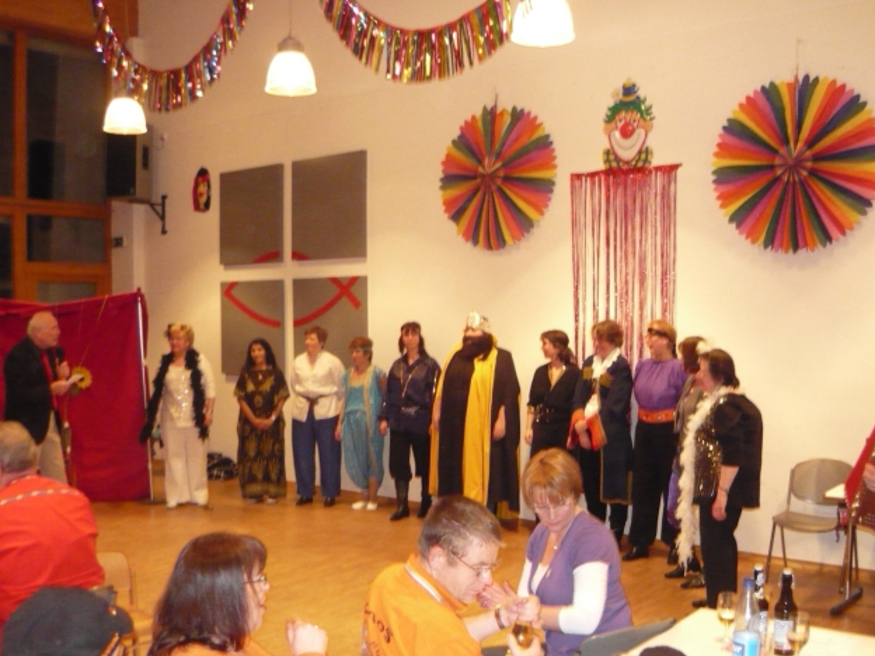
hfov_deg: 50.1
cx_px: 430
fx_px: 935
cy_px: 362
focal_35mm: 37
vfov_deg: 38.6
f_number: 2.8
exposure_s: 1/30
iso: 640
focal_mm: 5.5
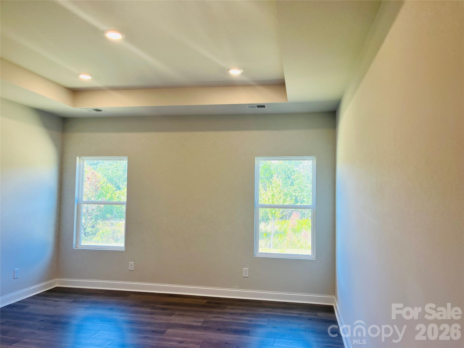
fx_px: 349
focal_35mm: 26
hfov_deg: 67.3
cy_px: 174
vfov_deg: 53.1
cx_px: 232
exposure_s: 1/120
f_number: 1.6
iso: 50
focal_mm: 5.1
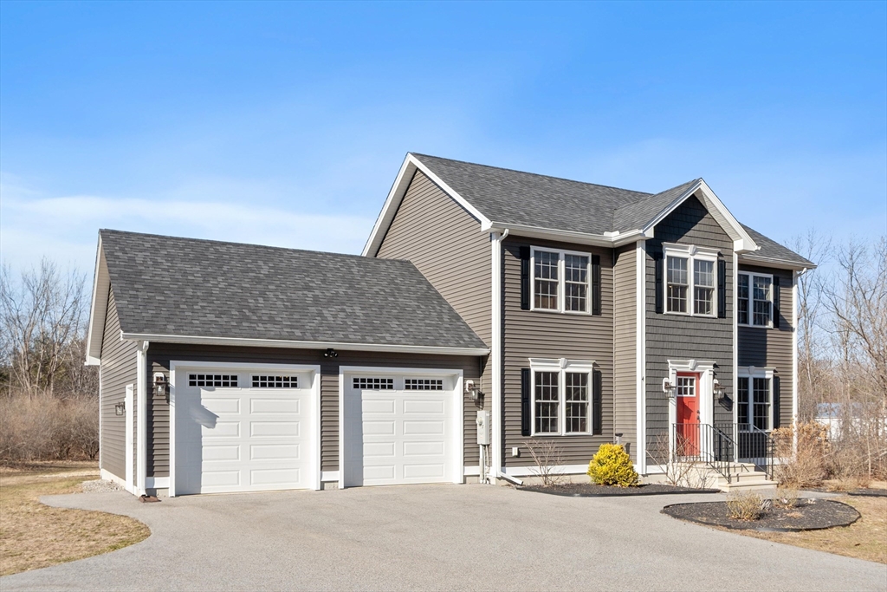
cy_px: 296
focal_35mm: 30
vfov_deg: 43.6
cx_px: 444
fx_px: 739
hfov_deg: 61.9
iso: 100
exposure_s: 1/320
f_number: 8
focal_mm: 20
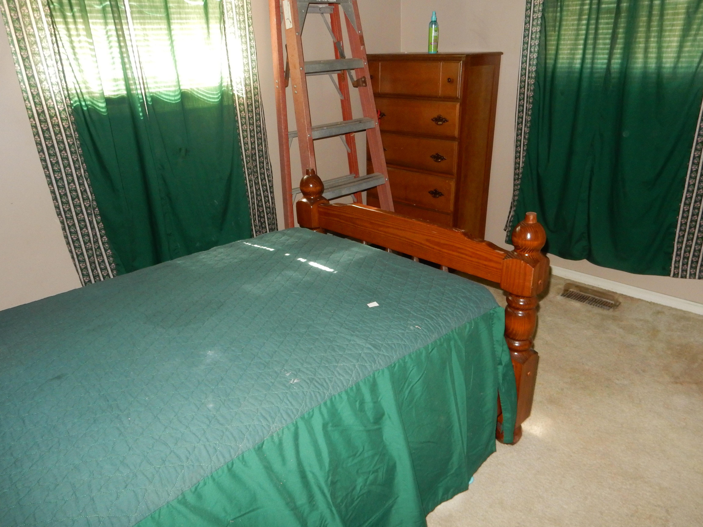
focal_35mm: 25
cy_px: 264
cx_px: 352
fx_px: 508
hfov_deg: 69.4
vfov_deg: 54.9
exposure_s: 1/30
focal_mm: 4.5
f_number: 3.7
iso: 360
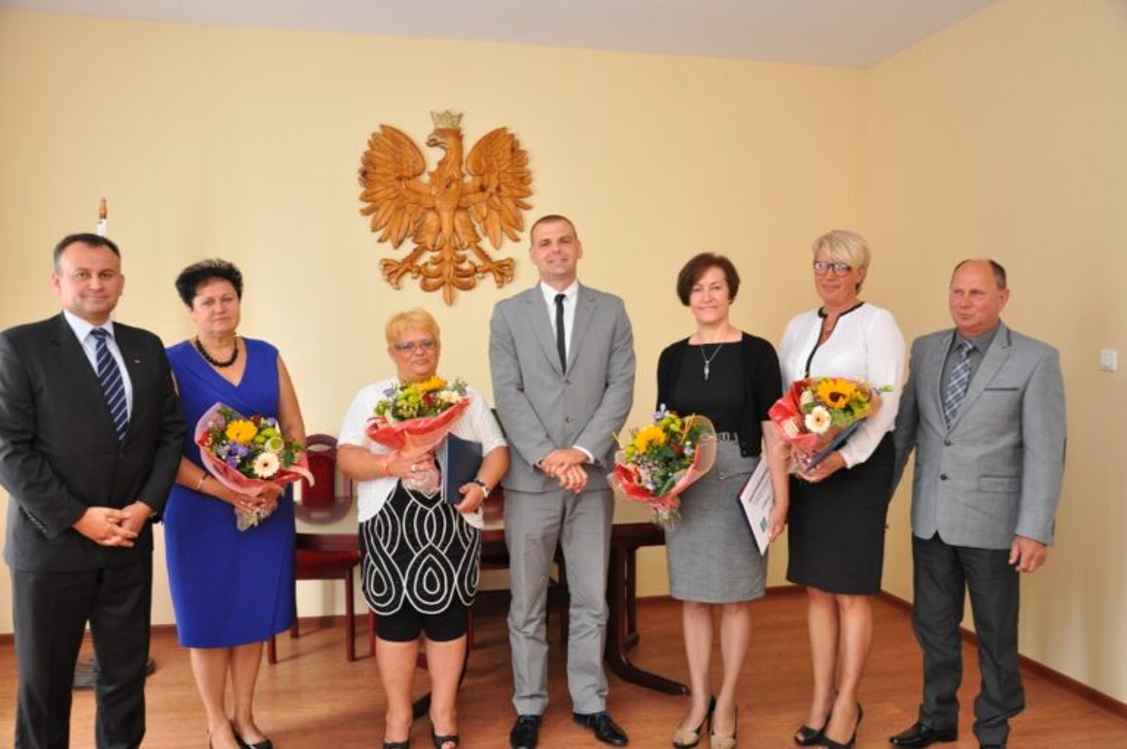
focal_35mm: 32
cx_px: 564
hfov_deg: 59.6
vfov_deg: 41.6
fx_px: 985
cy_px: 374
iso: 800
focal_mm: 21
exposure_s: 1/60
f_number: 4
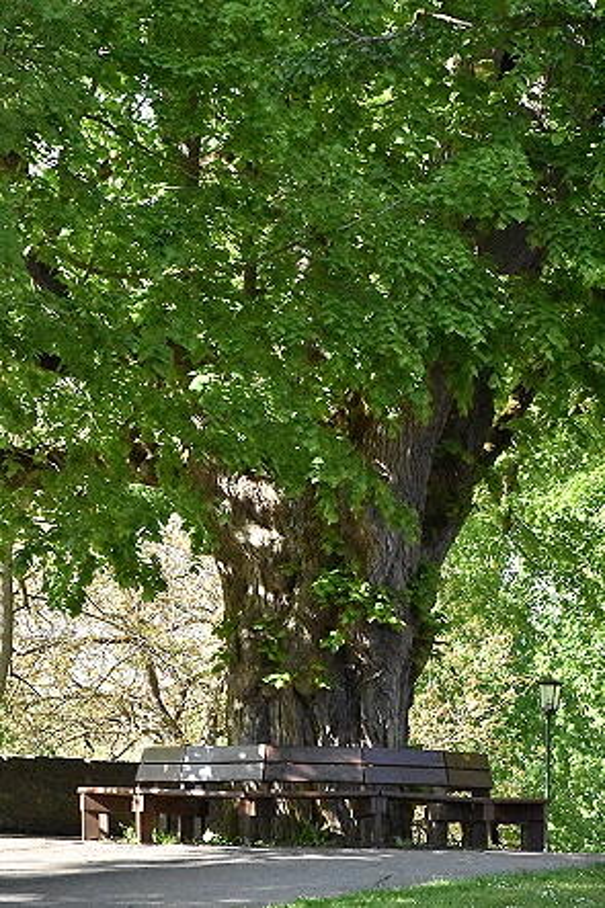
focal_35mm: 120
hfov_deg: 11.4
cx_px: 302
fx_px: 3027
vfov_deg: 17.1
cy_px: 454
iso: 16000
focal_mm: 80
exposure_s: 1/1600
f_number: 14
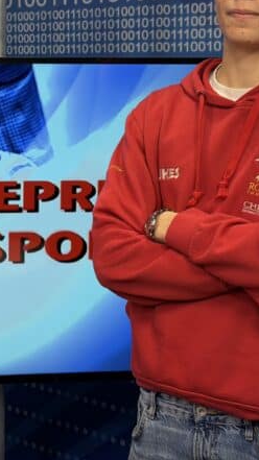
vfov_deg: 23.4
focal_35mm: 91
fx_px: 1111
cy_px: 177
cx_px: 10
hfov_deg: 13.1
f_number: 1.78
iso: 50
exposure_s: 1/133
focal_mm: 6.76
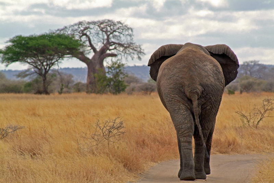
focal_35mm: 300
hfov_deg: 6.9
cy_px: 92
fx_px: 2285
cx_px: 137
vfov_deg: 4.6
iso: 400
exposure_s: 1/750
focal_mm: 200
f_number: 6.7
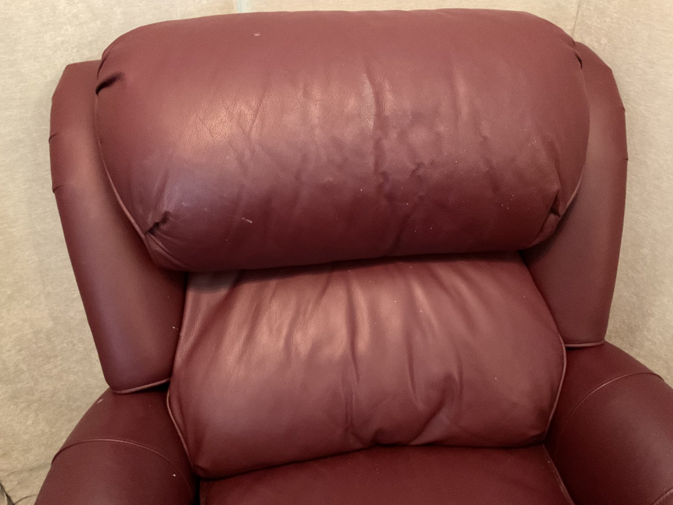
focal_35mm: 29
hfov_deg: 61.7
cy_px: 252
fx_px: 564
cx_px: 336
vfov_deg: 48.2
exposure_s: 1/20
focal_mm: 3
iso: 500
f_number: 1.8
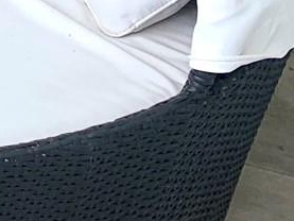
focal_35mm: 150
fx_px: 1275
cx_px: -502
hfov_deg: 10.5
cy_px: -356
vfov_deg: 8.7
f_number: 1.8
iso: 25
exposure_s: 1/336
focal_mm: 4.25
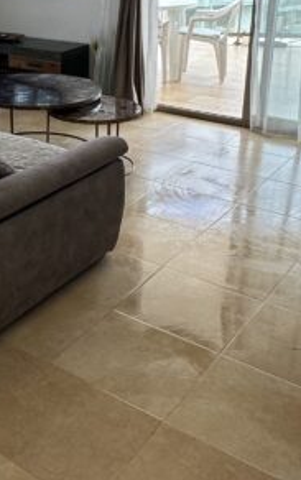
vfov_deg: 37.8
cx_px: -41
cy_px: 113
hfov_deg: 23.2
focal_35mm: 52
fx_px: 681
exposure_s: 1/100
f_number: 2.2
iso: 80
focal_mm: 2.22
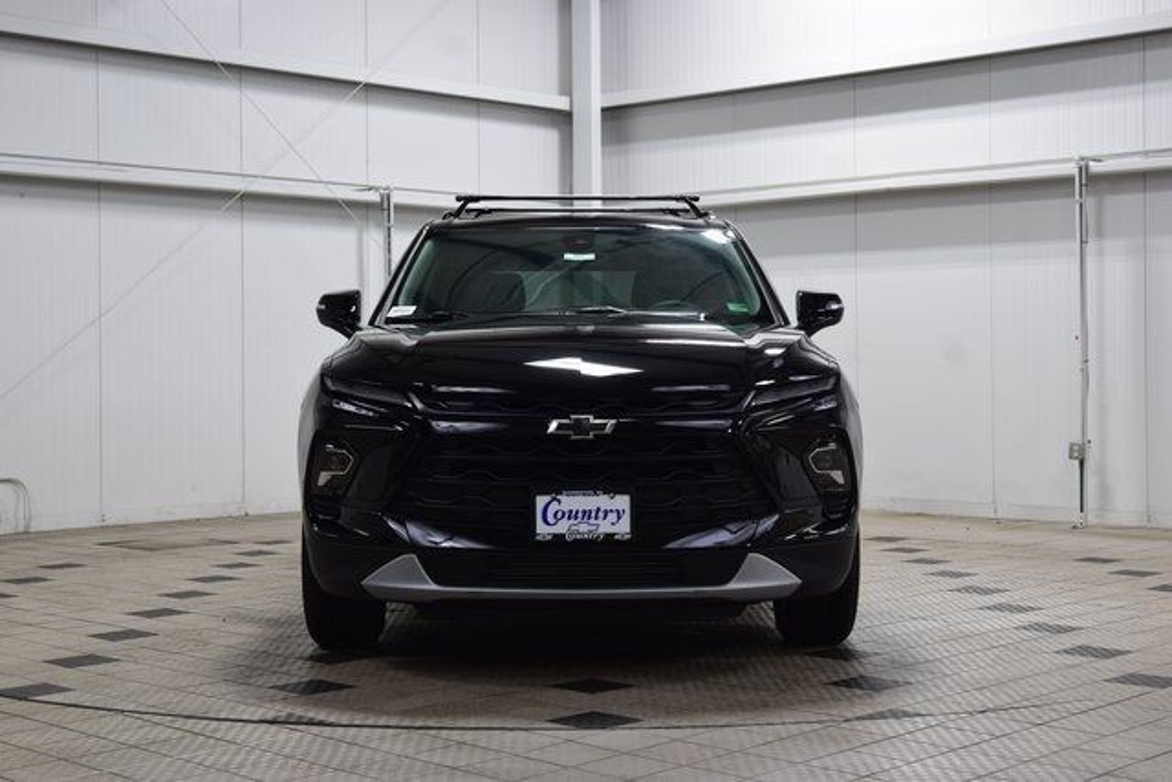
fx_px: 1856
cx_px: 586
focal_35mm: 57
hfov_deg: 35.0
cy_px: 391
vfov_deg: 23.8
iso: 400
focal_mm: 38
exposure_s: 1/20
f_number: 6.3
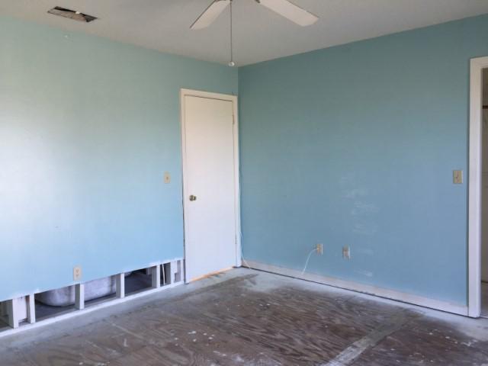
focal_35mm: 29
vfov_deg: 48.2
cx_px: 244
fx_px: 409
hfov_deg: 61.7
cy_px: 183
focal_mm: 4.15
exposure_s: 1/30
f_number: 2.2
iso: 32
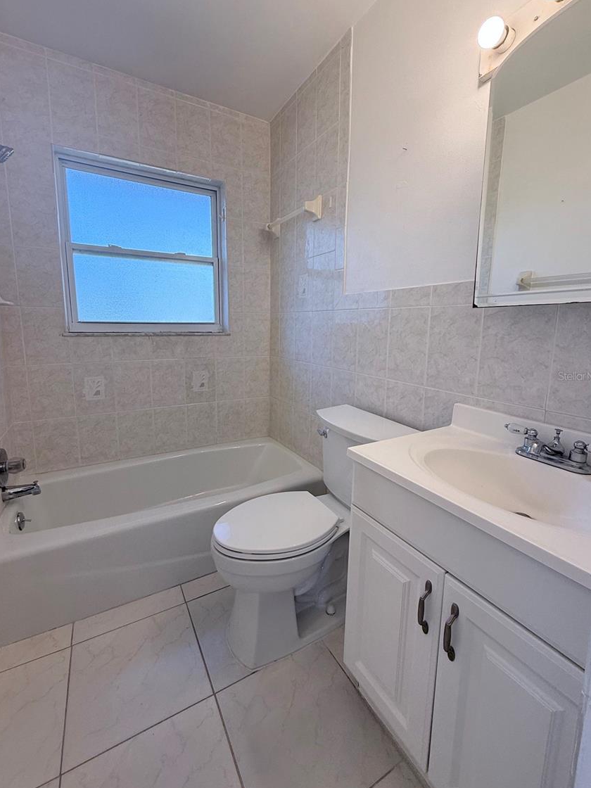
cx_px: 291
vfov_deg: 98.1
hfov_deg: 81.7
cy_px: 376
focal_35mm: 15
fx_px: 341
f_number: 2.2
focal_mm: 2.22
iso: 64
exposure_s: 1/217
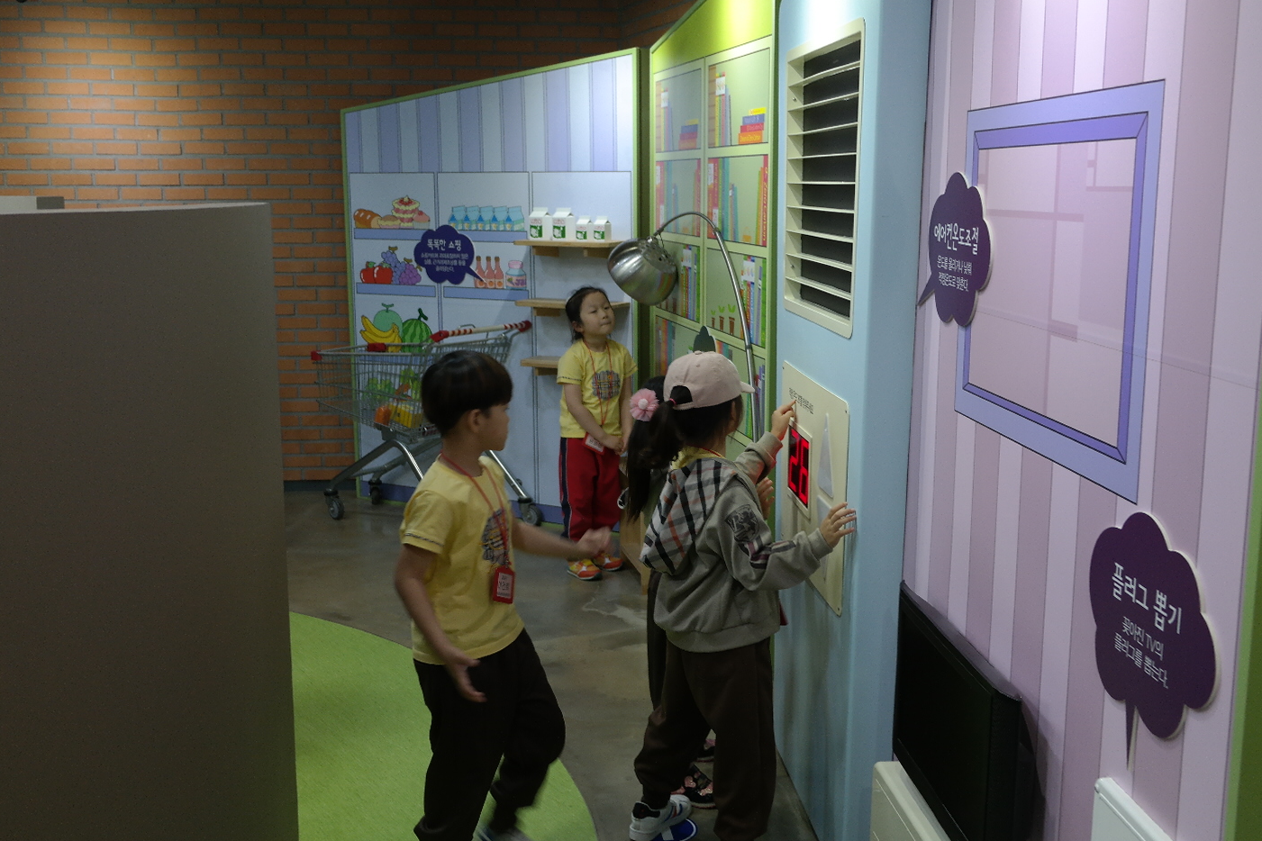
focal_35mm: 37
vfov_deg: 35.9
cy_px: 419
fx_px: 1297
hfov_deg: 51.9
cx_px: 662
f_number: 3.5
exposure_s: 1/40
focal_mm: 20
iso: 400
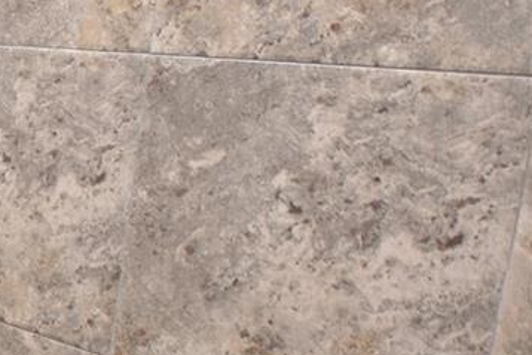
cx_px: -461
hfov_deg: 20.1
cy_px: 193
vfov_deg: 20.3
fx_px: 990
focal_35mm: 67
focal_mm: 10
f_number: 4.5
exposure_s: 1/80
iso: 200
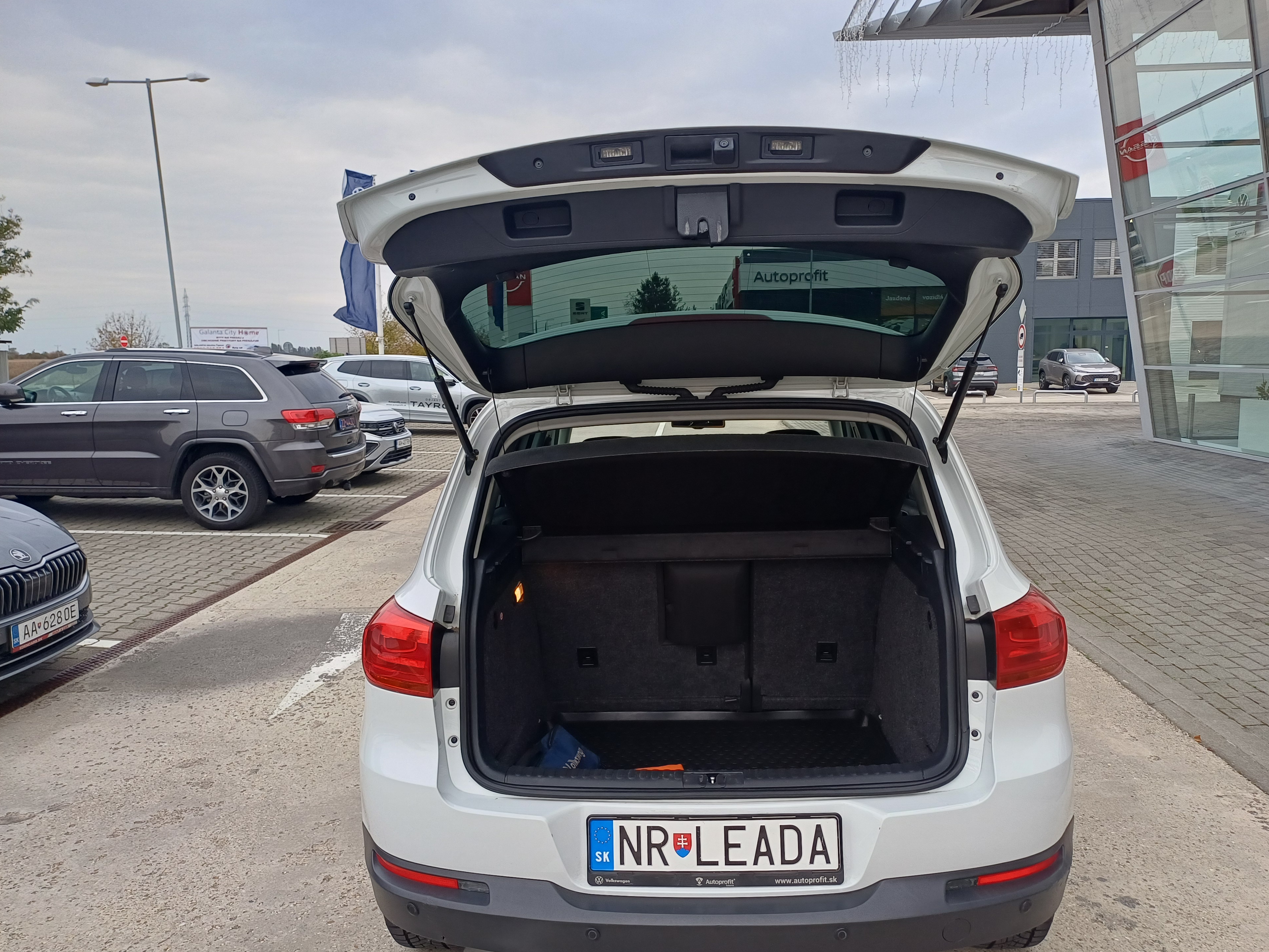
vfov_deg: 53.1
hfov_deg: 67.3
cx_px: 658
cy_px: 493
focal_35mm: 26
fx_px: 953
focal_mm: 4.65
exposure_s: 1/144
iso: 50
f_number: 1.8
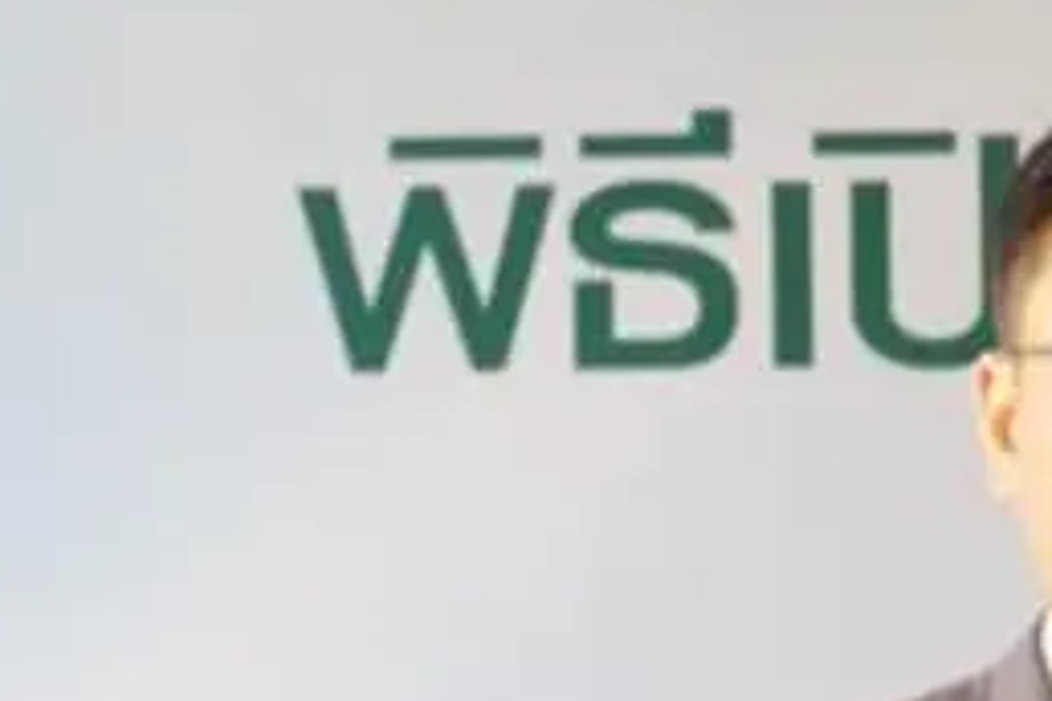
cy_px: 941
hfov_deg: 2.8
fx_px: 21389
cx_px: 1321
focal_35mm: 732
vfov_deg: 1.9
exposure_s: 1/75
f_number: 6.2
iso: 3200
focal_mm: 161.8
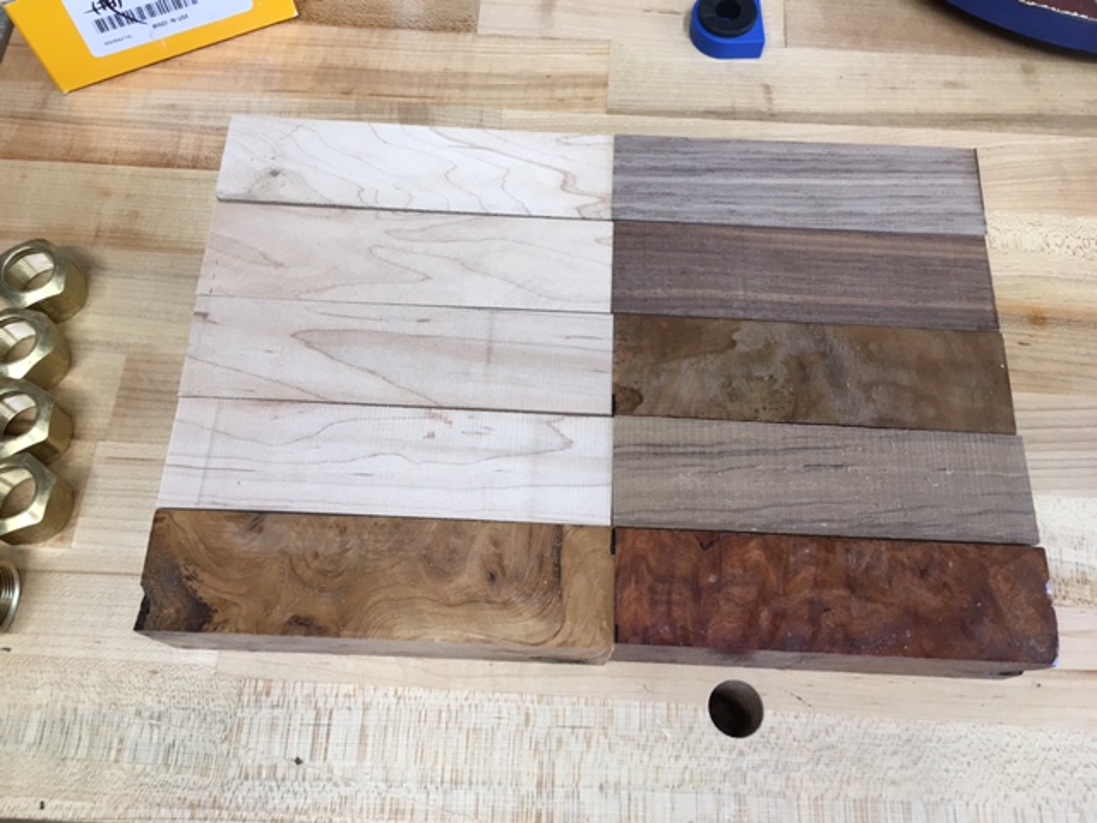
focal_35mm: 29
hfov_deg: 61.7
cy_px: 412
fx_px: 919
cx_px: 548
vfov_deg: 48.2
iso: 25
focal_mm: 4.15
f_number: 2.2
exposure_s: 1/30
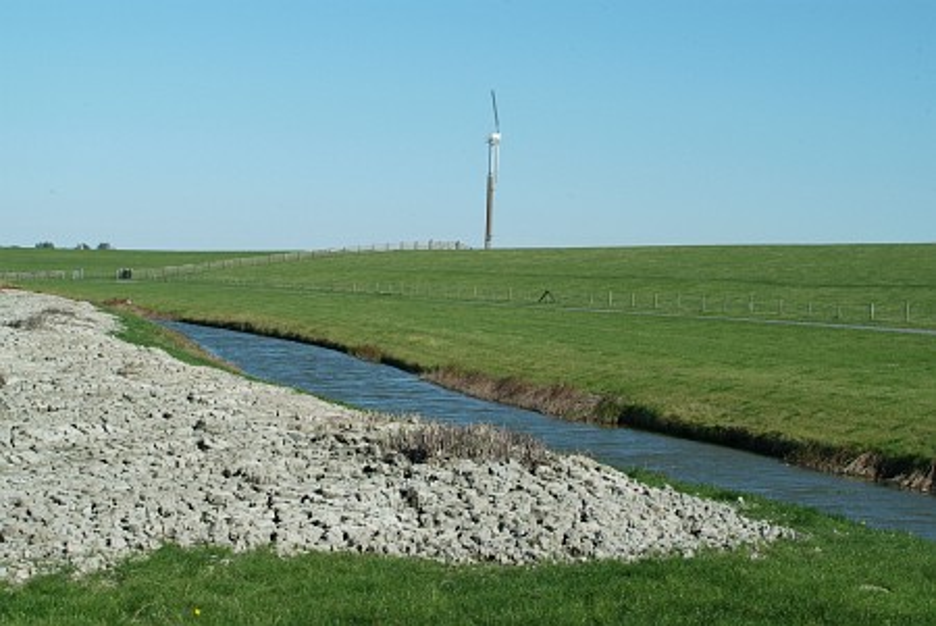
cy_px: 313
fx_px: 1874
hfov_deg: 28.0
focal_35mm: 72
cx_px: 468
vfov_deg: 19.0
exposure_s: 1/500
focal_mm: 48
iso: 400
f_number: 11
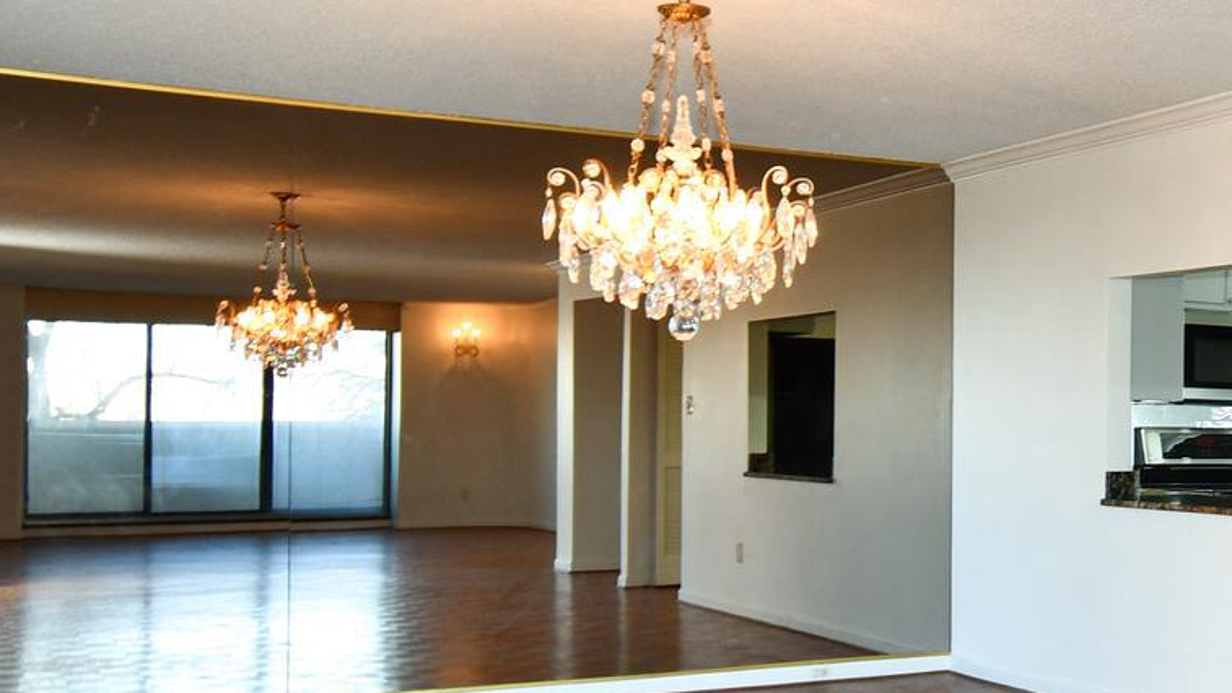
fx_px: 1666
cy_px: 461
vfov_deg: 23.4
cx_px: 1006
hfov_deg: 38.8
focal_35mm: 51
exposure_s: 1/60
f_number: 4
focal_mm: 12
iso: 250
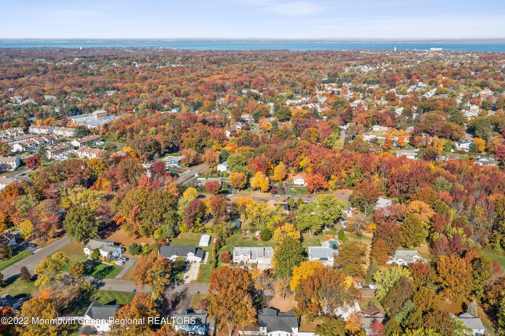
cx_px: 252
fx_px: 393
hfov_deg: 65.5
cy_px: 168
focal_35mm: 28
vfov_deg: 46.4
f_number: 3.2
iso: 100
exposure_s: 1/100
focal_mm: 10.26
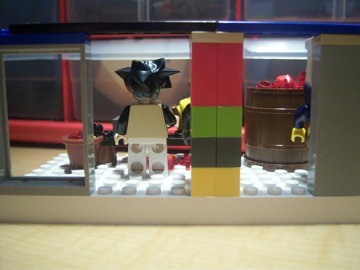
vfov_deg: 39.7
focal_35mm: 36
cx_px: 180
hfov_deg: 51.3
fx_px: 375
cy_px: 135
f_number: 2.8
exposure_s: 1/50
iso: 160
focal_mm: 7.5
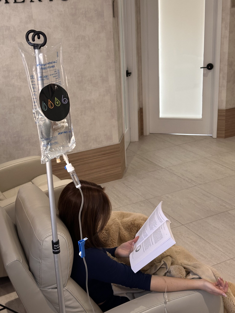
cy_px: 156
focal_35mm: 48
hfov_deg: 30.3
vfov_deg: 39.7
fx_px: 434
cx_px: 118
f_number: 1.78
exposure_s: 1/40
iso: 200
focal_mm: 6.86
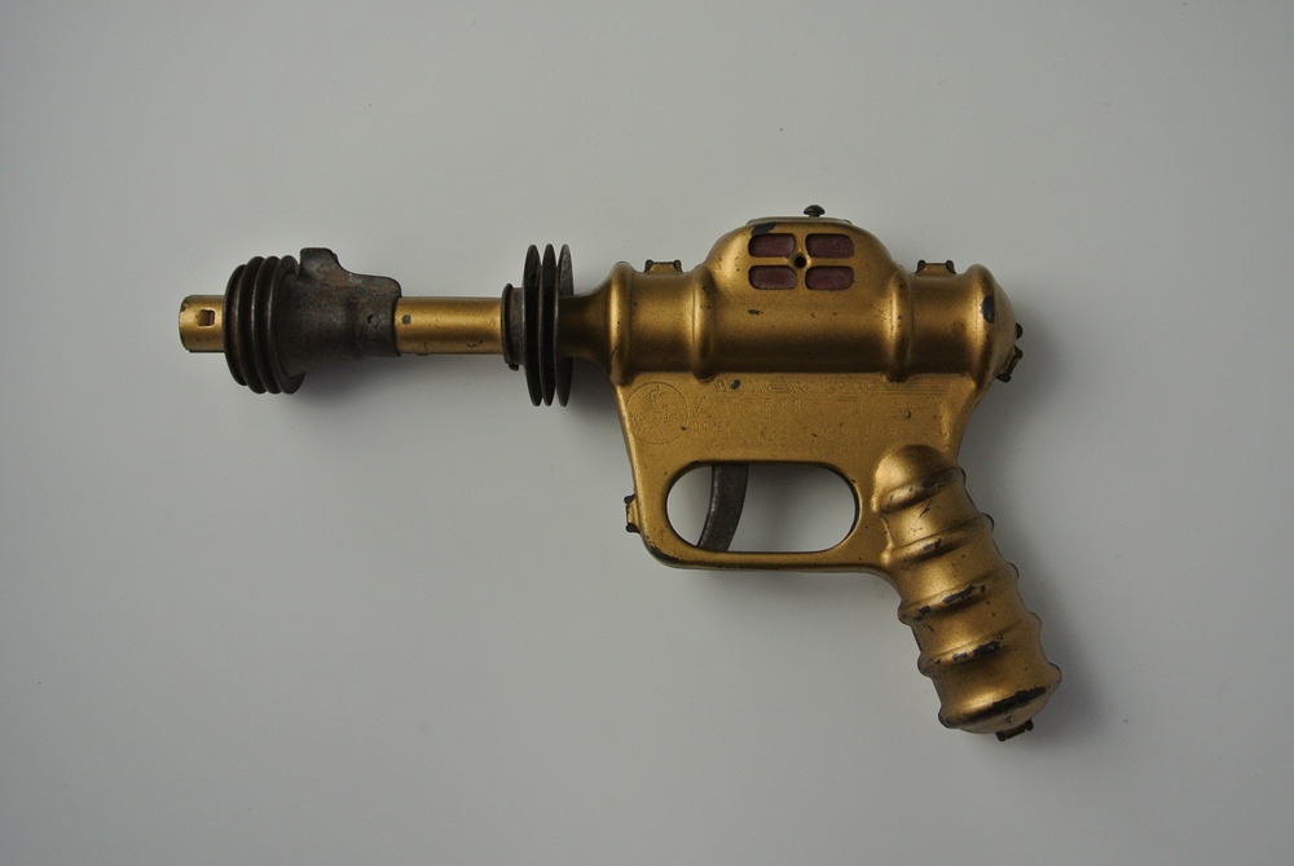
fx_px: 1439
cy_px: 433
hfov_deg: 48.4
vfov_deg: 33.5
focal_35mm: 40
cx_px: 647
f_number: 4.2
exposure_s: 1/125
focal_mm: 15.1
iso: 280
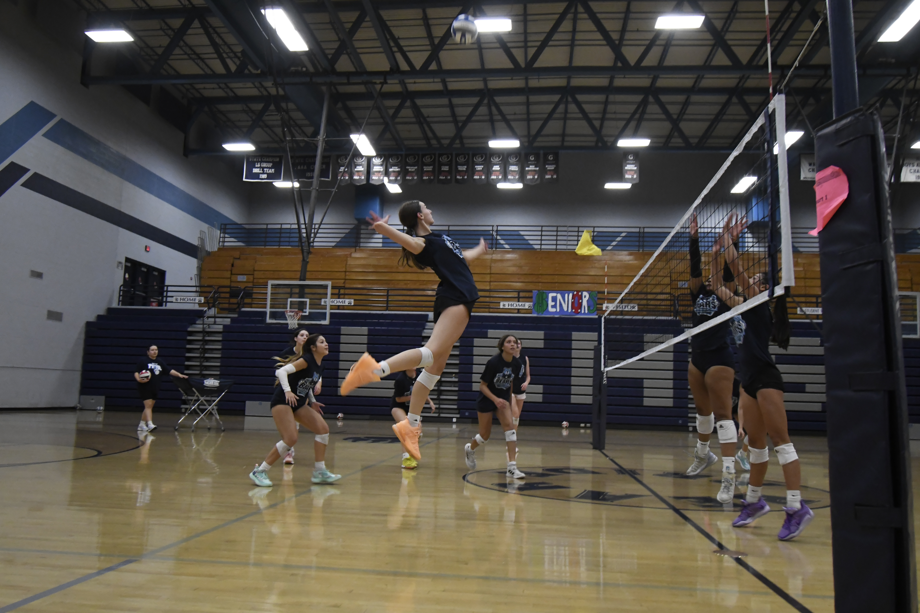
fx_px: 767
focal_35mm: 30
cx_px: 460
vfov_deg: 43.6
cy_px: 306
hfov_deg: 61.9
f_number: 5.6
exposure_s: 1/200
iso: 4500
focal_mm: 20
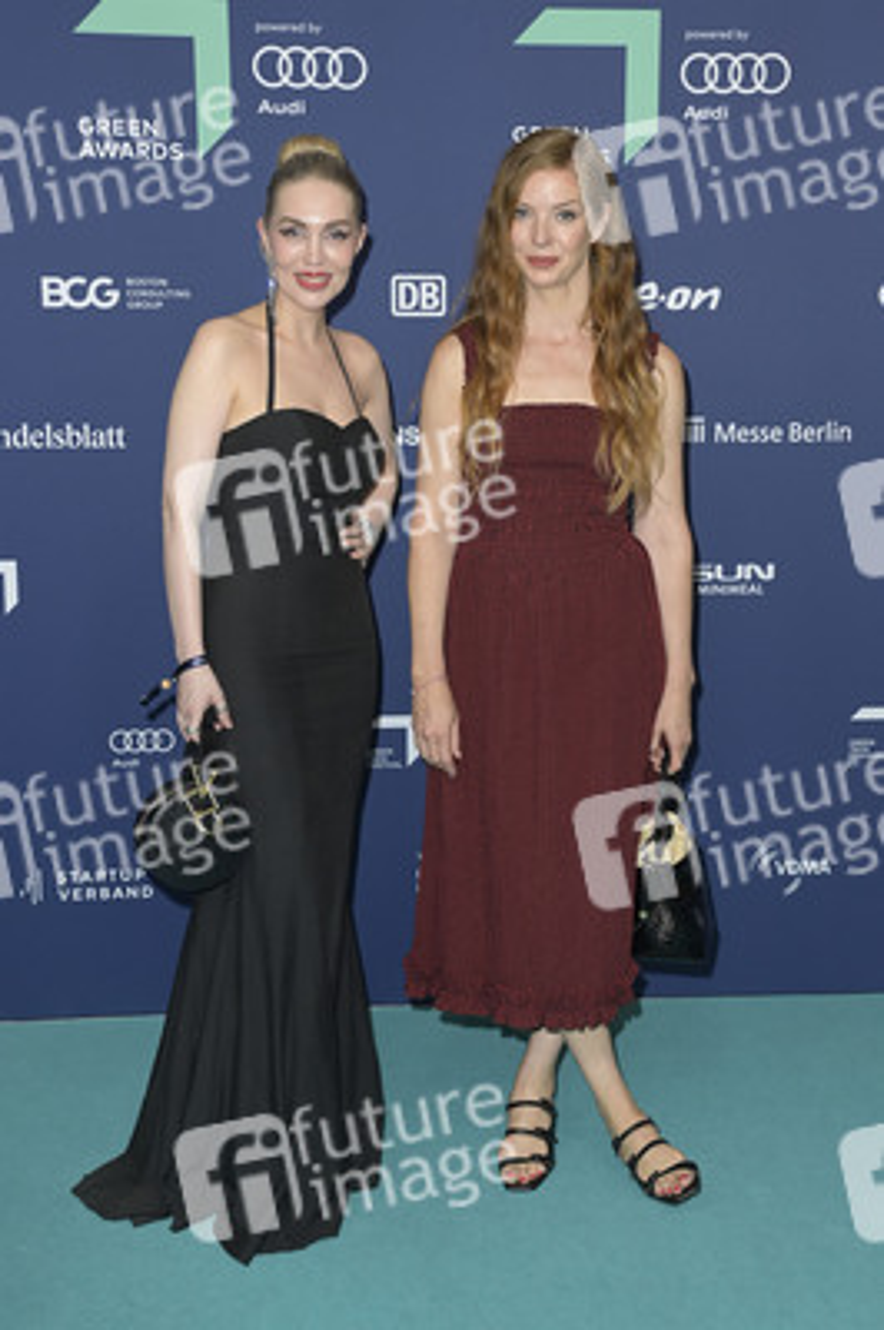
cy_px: 665
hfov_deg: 29.2
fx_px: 1697
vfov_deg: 42.8
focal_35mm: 46
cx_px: 442
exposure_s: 1/250
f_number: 6.3
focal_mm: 46
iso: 800
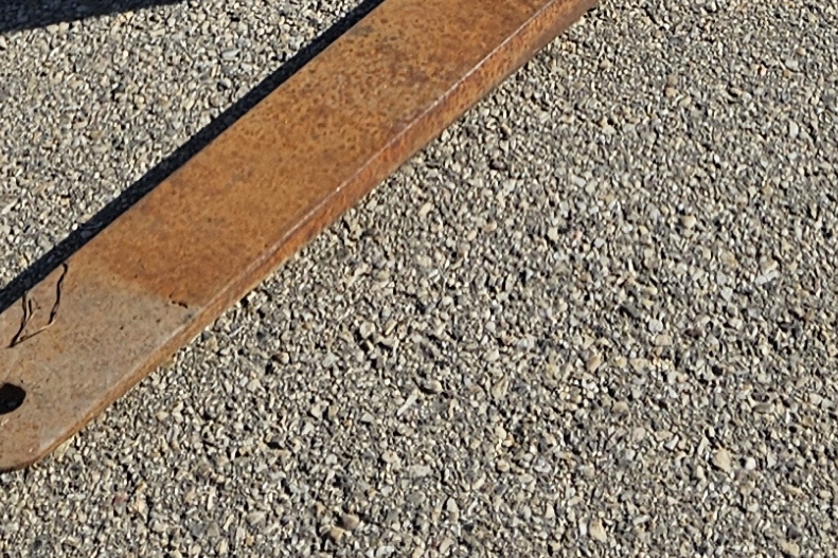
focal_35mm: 121
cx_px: 603
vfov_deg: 9.4
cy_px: -990
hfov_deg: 16.9
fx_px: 2816
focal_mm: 5.4
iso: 25
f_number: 1.8
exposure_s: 1/1700
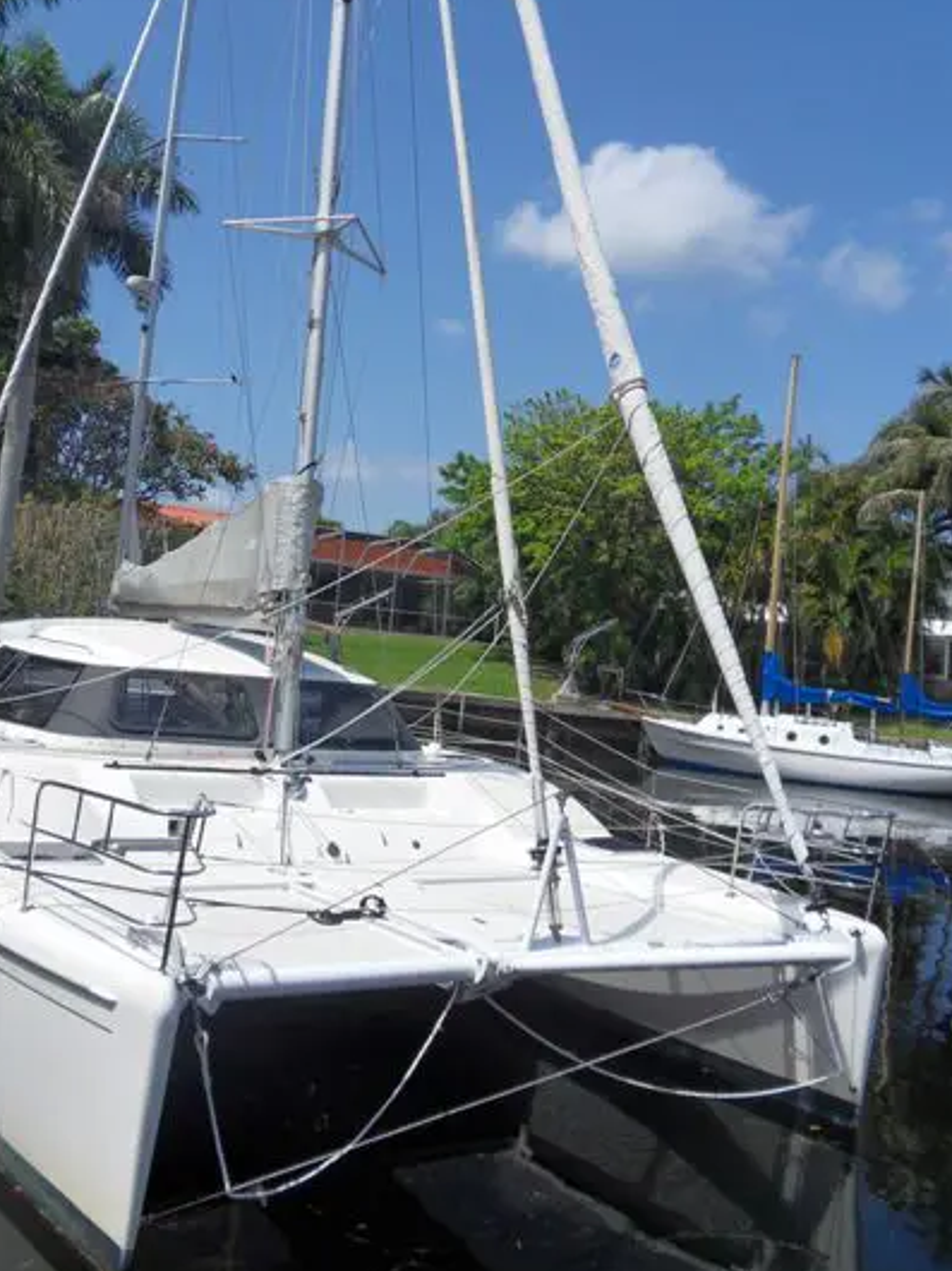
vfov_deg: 61.6
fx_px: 1064
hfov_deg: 48.0
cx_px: 408
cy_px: 597
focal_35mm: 29
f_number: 7.5
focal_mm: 4.2
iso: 80
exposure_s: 1/350
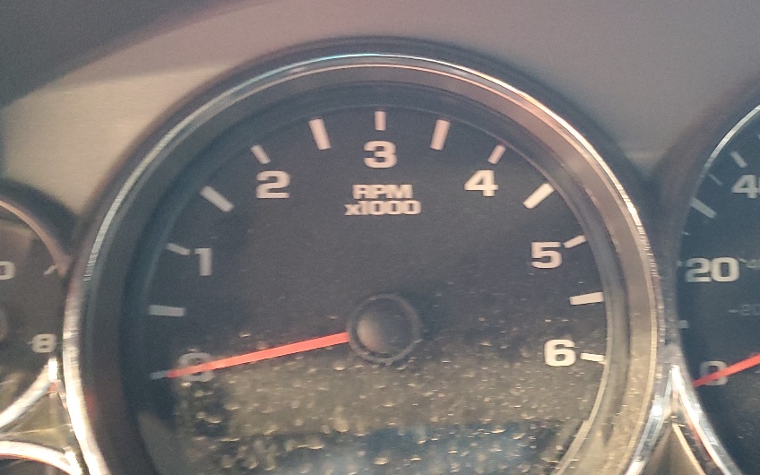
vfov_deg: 24.9
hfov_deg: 37.7
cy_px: 253
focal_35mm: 52
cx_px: 585
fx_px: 1077
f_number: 1.5
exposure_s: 1/17
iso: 290
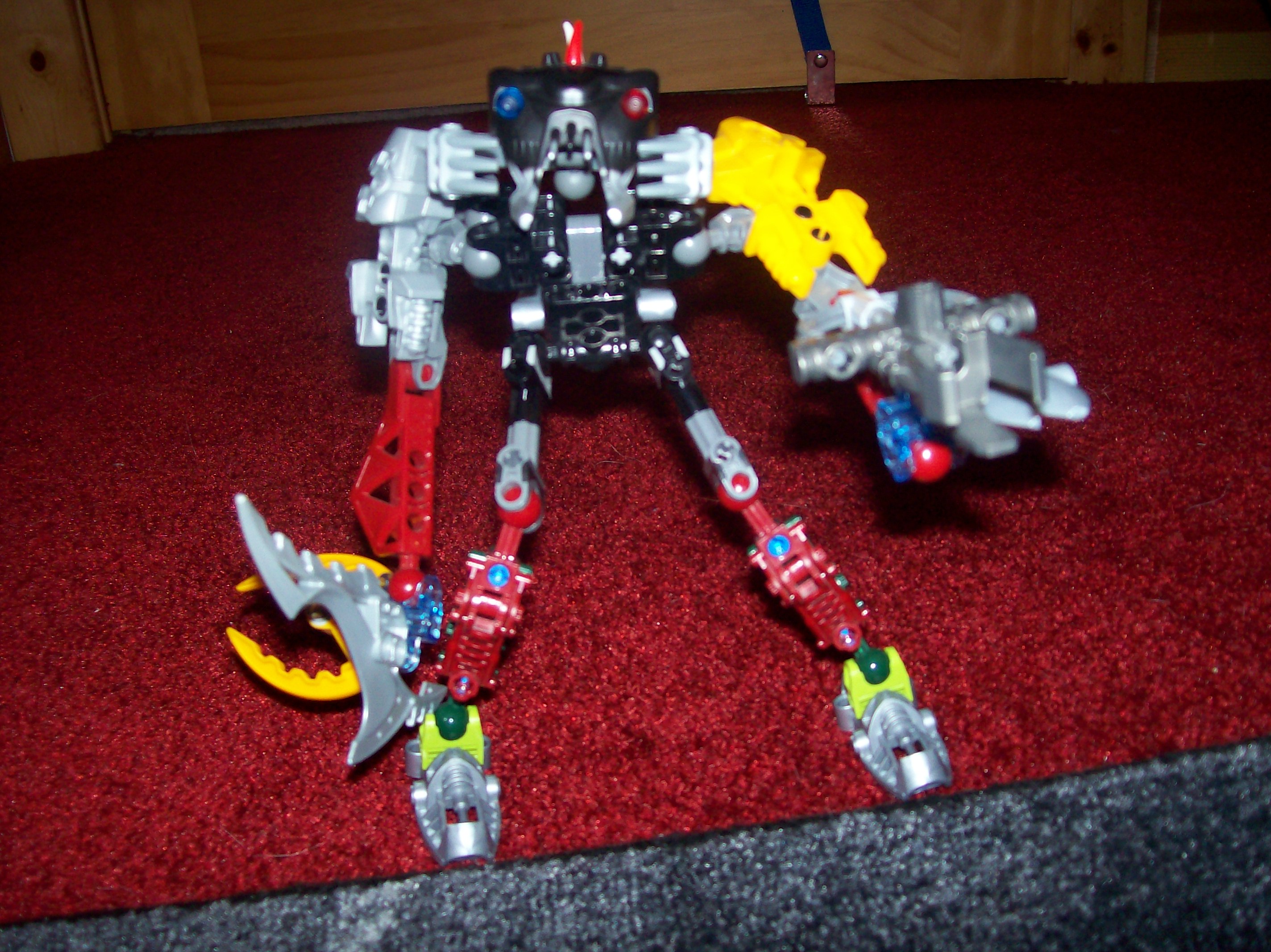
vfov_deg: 39.6
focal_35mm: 36
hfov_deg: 51.4
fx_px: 1321
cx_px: 636
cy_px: 476
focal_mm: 6
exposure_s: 1/64
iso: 80
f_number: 2.7
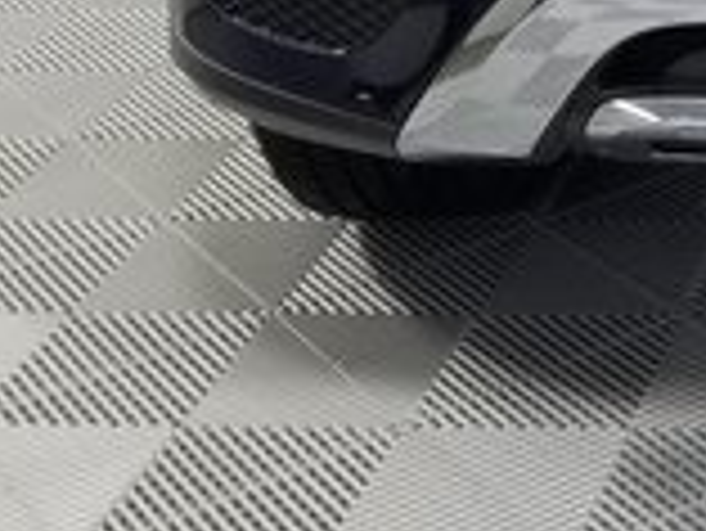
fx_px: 2164
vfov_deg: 12.9
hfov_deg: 16.3
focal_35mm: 106
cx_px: 1178
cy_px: -369
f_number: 1.7
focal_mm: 4.25
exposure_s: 1/138
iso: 50
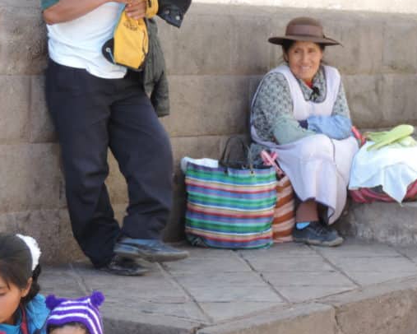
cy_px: 115
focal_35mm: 154
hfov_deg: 12.5
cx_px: 296
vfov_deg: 10.0
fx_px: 1901
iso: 160
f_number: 4.1
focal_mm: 17.8
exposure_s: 1/100
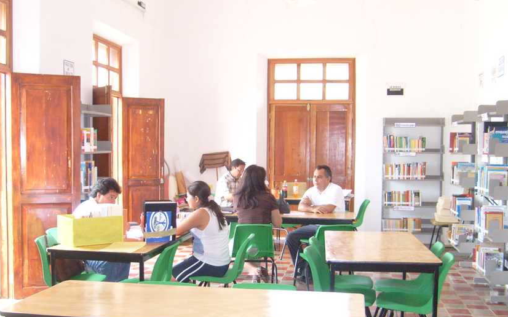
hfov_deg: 43.4
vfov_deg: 27.9
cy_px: 186
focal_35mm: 46
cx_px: 218
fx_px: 637
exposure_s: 1/45
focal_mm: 5.8
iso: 320
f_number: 2.8
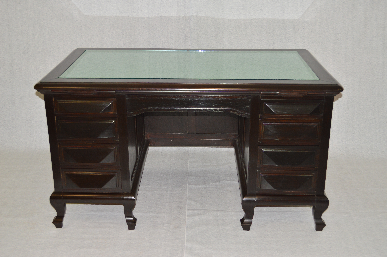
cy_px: 128
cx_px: 194
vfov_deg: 28.0
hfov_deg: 41.1
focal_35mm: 48
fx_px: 516
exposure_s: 1/50
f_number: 5.6
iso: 200
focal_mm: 32
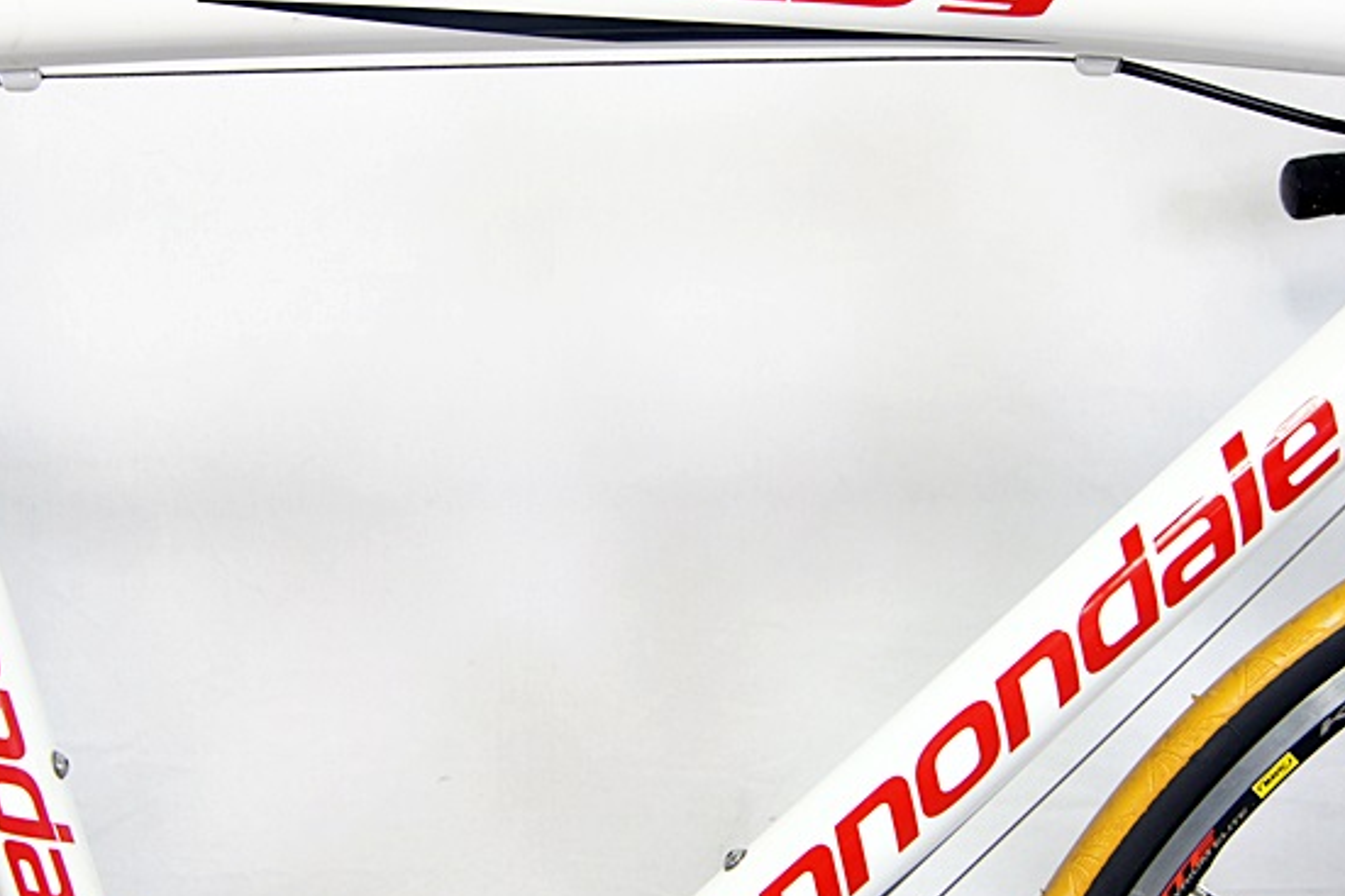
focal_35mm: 49
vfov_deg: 27.5
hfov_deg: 40.3
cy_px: 530
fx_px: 1830
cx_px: 586
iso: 200
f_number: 3.5
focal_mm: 20
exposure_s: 1/60
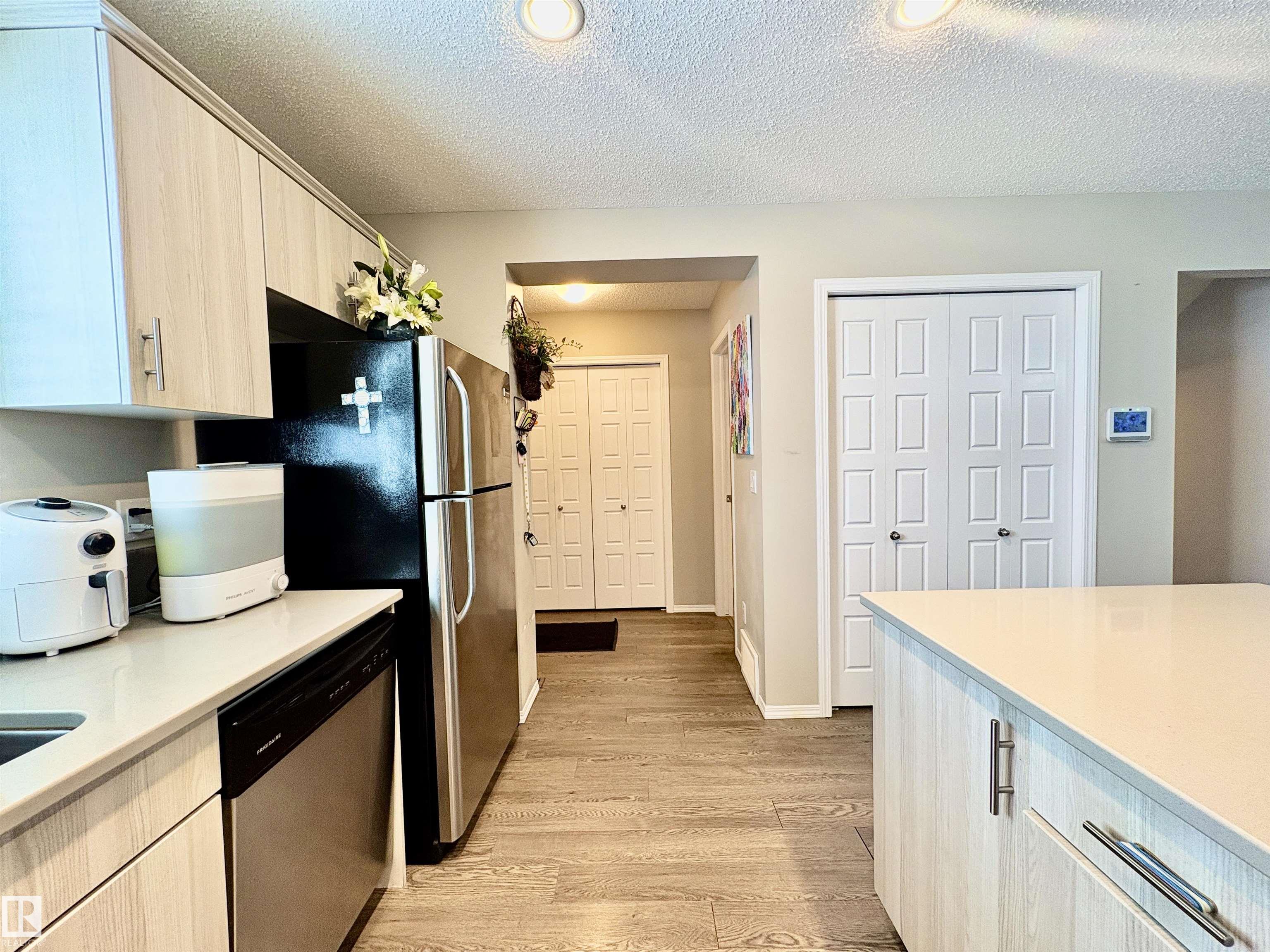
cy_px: 476
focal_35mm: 14
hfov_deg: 102.1
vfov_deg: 85.7
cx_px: 635
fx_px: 514
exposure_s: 1/60
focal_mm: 2.22
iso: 160
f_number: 2.2
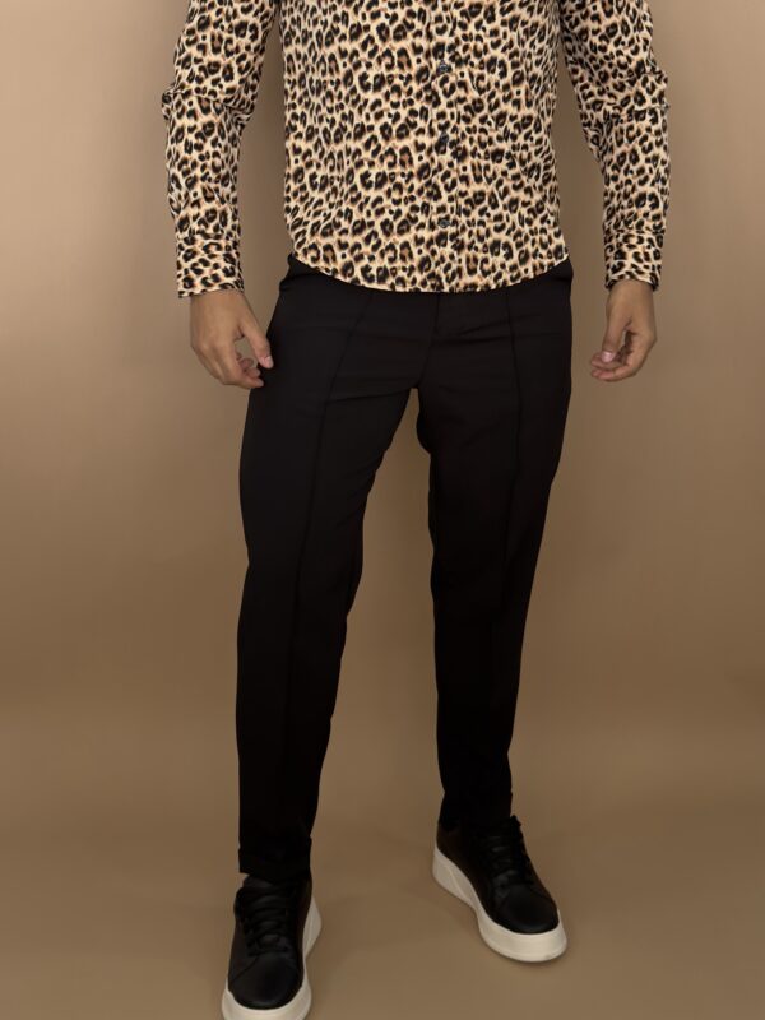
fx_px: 1120
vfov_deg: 49.0
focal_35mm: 38
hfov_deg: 37.7
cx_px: 382
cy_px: 510
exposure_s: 1/121
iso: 64
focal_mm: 6.76
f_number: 1.78
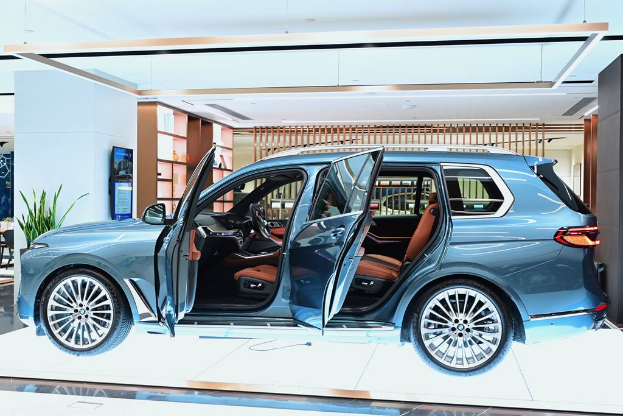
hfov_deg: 48.5
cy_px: 208
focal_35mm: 40
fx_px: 692
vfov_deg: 33.4
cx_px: 312
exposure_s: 1/80
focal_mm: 40
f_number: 4
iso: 1600
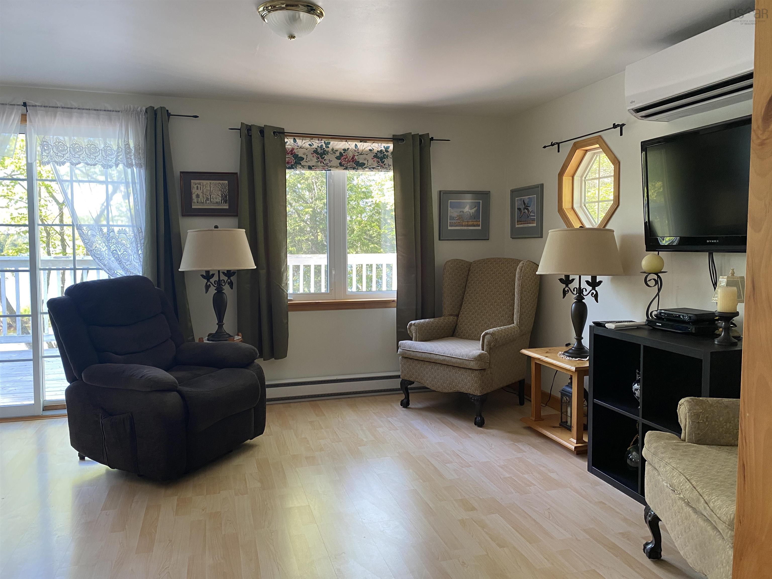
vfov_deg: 53.1
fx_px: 580
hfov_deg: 67.3
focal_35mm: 26
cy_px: 290
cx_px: 386
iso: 125
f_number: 1.8
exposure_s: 1/98
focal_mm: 4.25
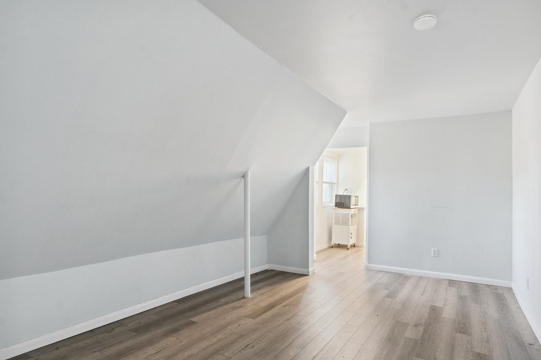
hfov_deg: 86.4
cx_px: 309
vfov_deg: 64.5
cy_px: 191
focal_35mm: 19
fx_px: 285
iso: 1600
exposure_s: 1/60
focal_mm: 16
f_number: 7.1
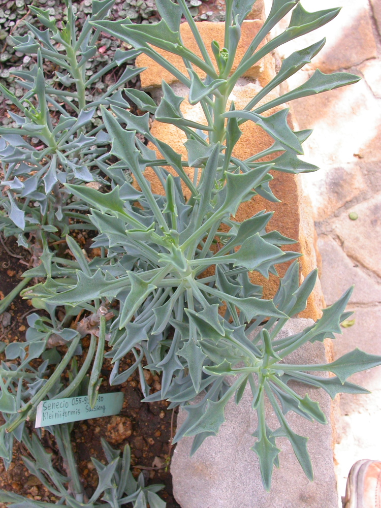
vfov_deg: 49.0
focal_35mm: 38
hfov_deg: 37.7
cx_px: 190
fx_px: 558
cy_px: 254
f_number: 4.7
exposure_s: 1/77.6
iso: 100
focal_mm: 8
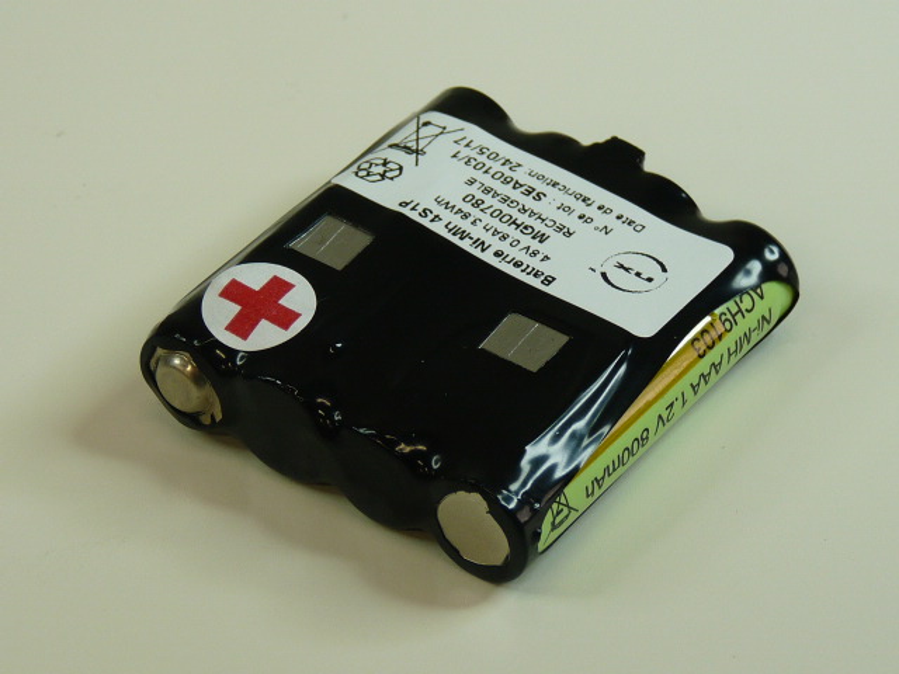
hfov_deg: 14.3
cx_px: 450
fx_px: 3584
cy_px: 337
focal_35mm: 138
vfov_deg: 10.7
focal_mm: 13.8
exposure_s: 1/50
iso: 100
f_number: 3.4
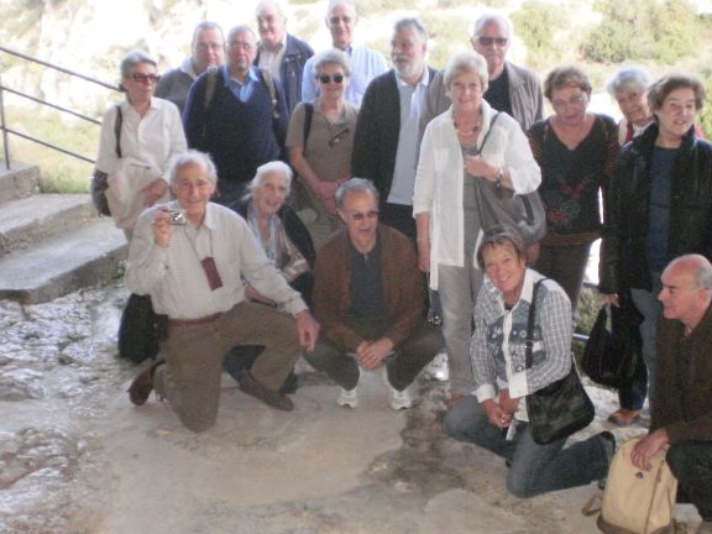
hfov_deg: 38.0
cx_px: 434
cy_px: 284
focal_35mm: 50
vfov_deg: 29.1
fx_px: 1028
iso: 400
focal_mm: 6.3
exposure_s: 1/250
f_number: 3.1
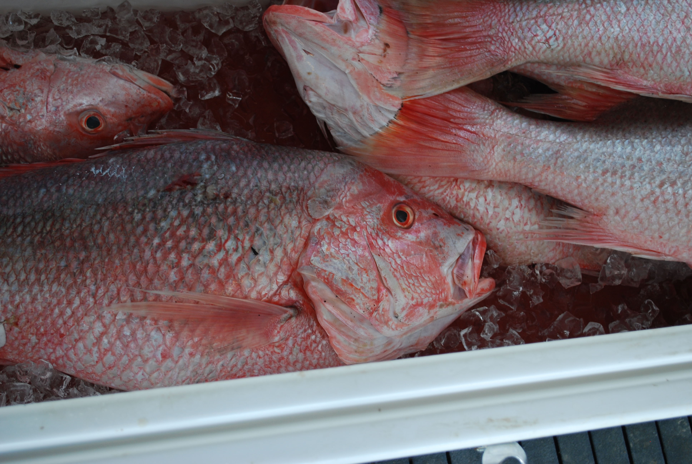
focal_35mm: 52
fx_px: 1010
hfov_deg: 37.8
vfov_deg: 25.8
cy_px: 232
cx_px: 346
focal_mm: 35
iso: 200
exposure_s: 1/60
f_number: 5.3
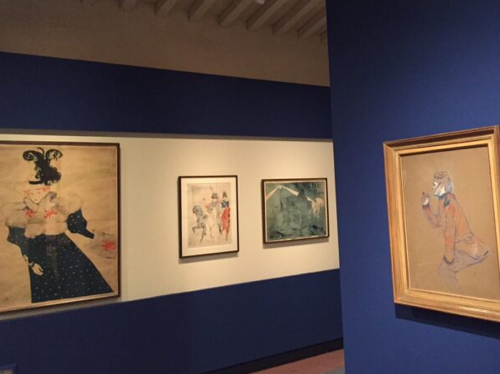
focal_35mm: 37
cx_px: 308
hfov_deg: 49.7
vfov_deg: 38.5
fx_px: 534
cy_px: 150
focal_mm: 4.15
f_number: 2.2
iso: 250
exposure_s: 1/15
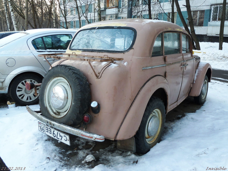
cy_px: 86
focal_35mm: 30
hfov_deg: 60.0
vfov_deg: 46.8
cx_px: 114
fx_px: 198
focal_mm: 5
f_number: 3.4
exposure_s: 1/50
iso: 80
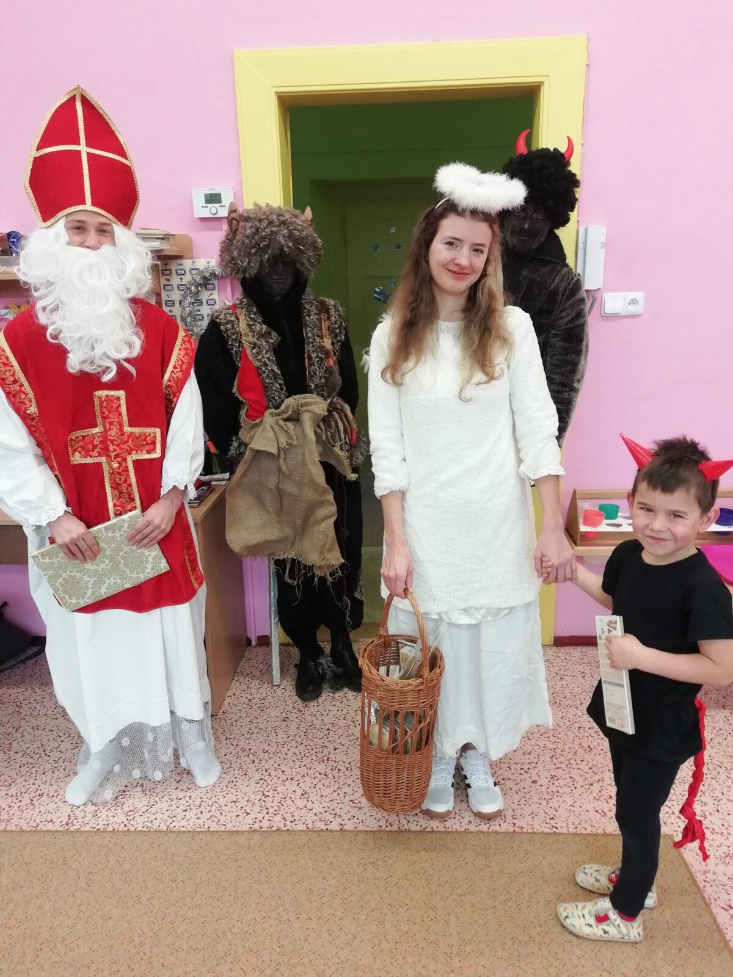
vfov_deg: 67.3
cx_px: 366
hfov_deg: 53.1
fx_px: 734
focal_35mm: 26
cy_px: 488
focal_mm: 3.46
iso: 80
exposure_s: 1/33.3
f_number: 2.2
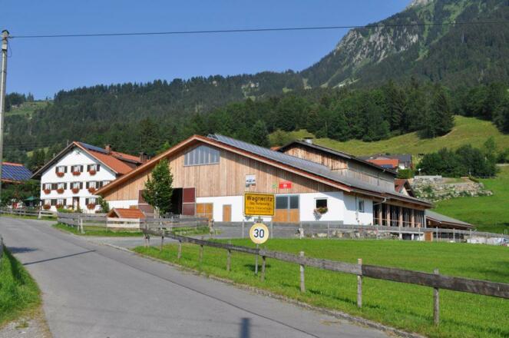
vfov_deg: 34.1
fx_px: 551
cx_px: 254
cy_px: 169
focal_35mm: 39
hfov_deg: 49.6
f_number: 10
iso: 200
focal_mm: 26
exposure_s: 1/400
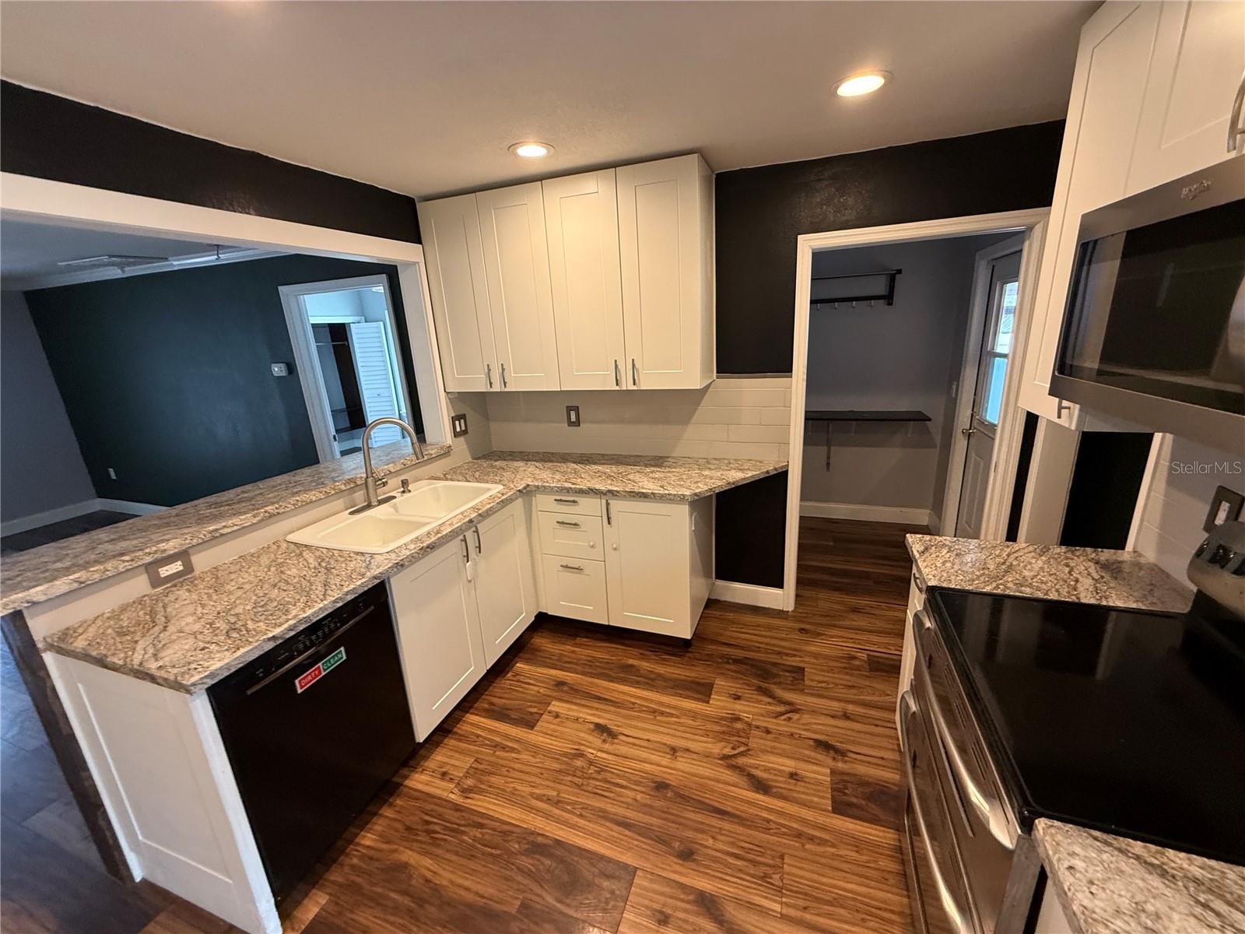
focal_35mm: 14
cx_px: 622
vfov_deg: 85.7
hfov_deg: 102.1
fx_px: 504
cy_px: 467
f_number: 2.2
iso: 200
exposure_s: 1/60
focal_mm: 2.22
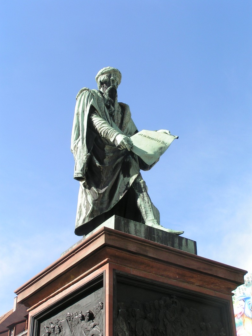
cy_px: 167
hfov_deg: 26.6
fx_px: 534
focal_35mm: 55
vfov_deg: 34.9
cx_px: 125
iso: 50
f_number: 5.6
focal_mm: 8.3
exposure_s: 1/200
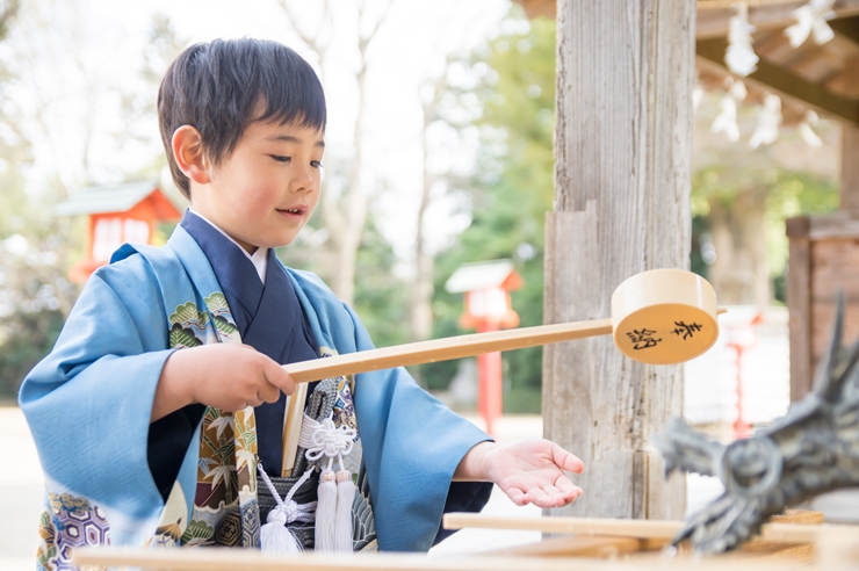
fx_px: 1526
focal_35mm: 64
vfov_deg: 21.2
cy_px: 286
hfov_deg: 31.4
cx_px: 430
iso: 200
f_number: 2.8
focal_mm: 43
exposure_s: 1/250
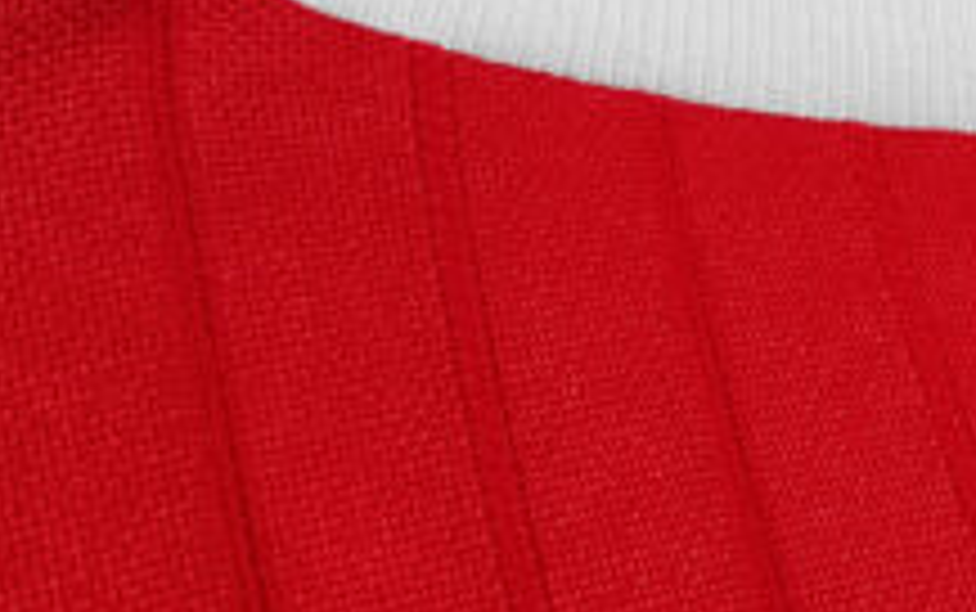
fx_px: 2343
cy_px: -54
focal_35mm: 88
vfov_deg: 14.5
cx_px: 1255
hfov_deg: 21.4
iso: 320
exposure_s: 1/50
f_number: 1.8
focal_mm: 5.58
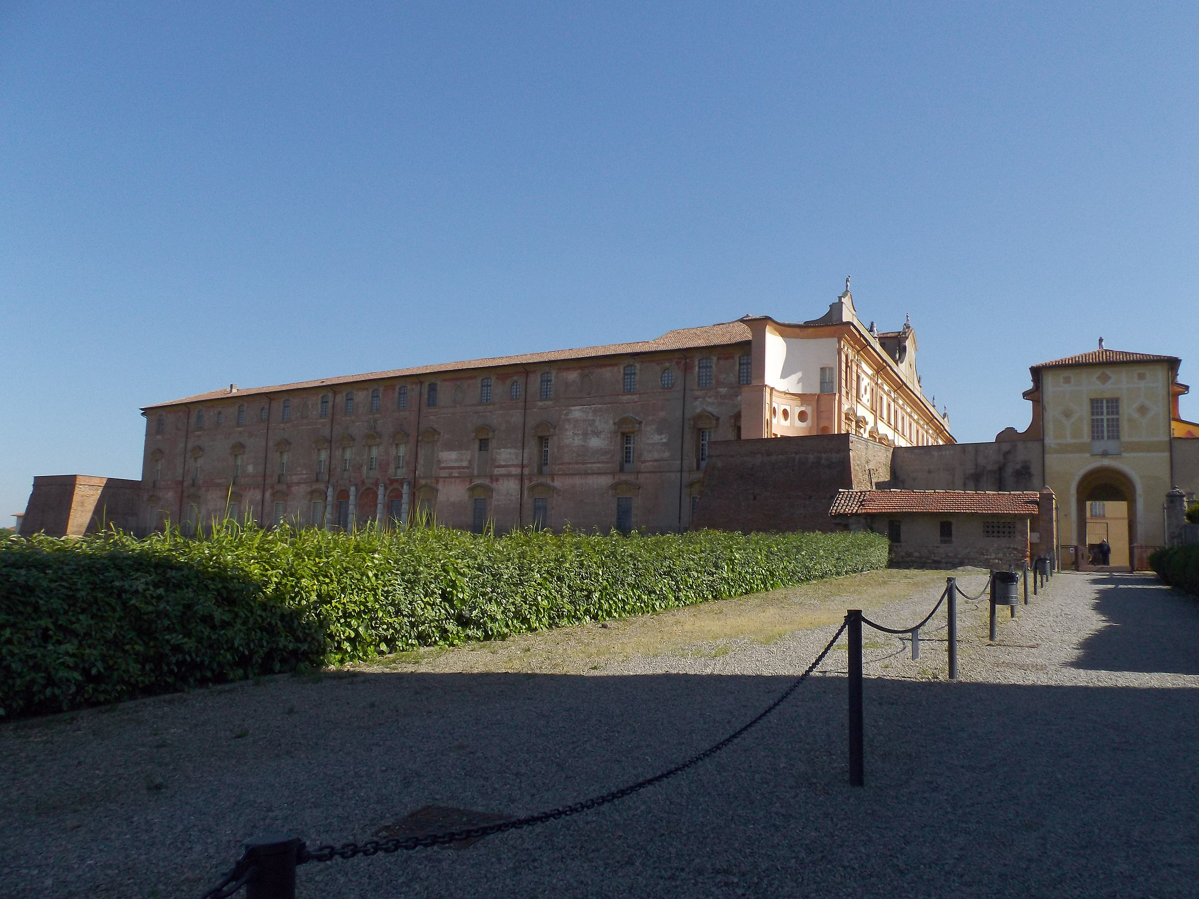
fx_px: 970
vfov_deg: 49.7
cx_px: 600
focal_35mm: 28
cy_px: 450
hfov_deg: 63.4
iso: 200
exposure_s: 1/400
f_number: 9.3
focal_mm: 5
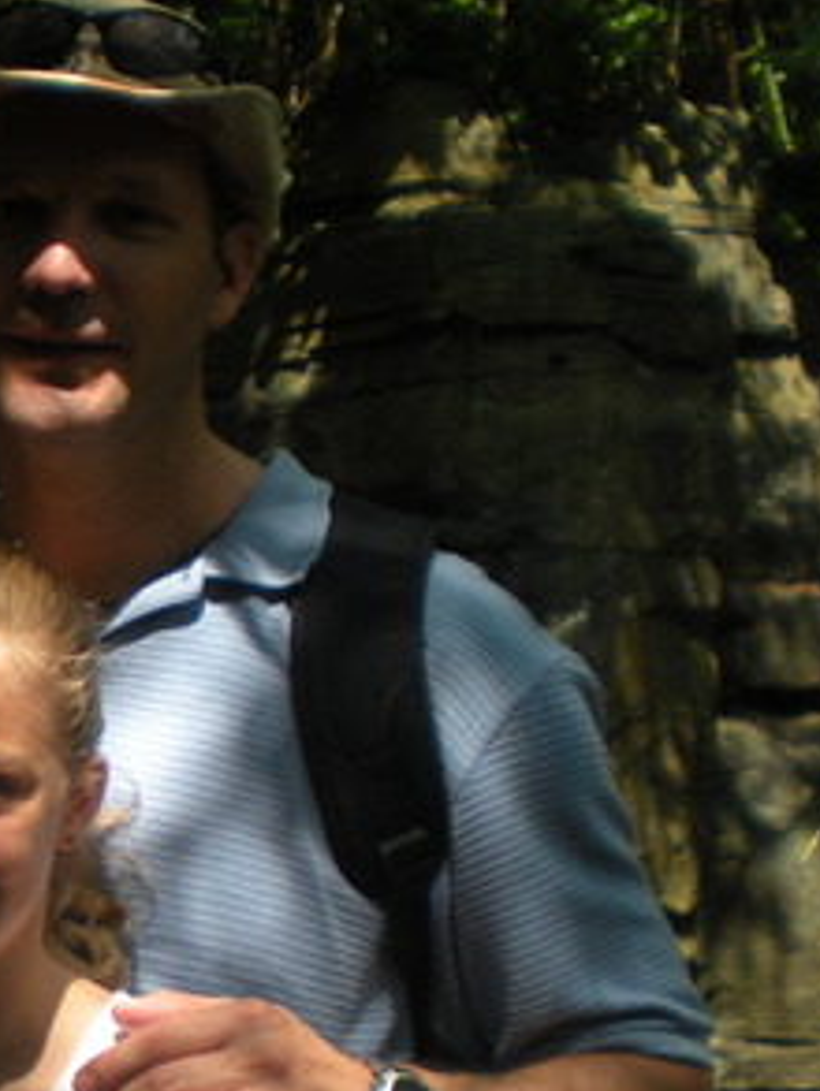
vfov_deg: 23.4
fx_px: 2620
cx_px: -227
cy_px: 771
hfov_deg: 16.8
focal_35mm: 83
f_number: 3.1
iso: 88
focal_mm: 6.3
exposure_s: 1/250
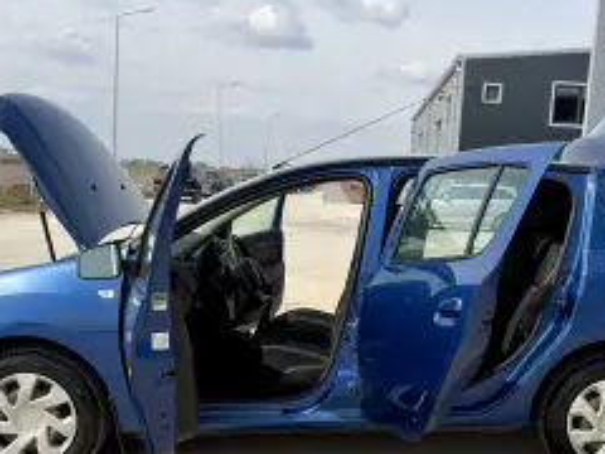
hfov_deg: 51.3
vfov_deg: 39.5
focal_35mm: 36
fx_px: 629
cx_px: 330
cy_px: 275
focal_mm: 6.76
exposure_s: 1/5128
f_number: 1.78
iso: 64
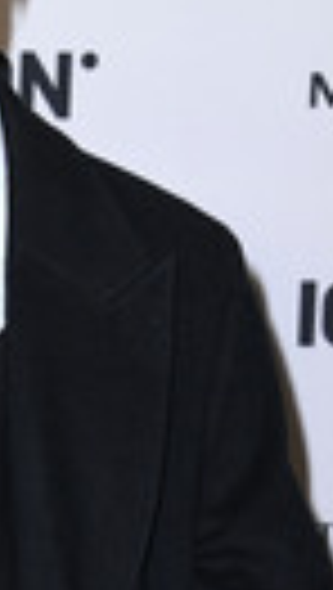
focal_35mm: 207
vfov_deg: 10.4
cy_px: 500
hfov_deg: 5.8
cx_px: -135
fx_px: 3239
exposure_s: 1/250
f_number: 5.6
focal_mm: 65
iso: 1000
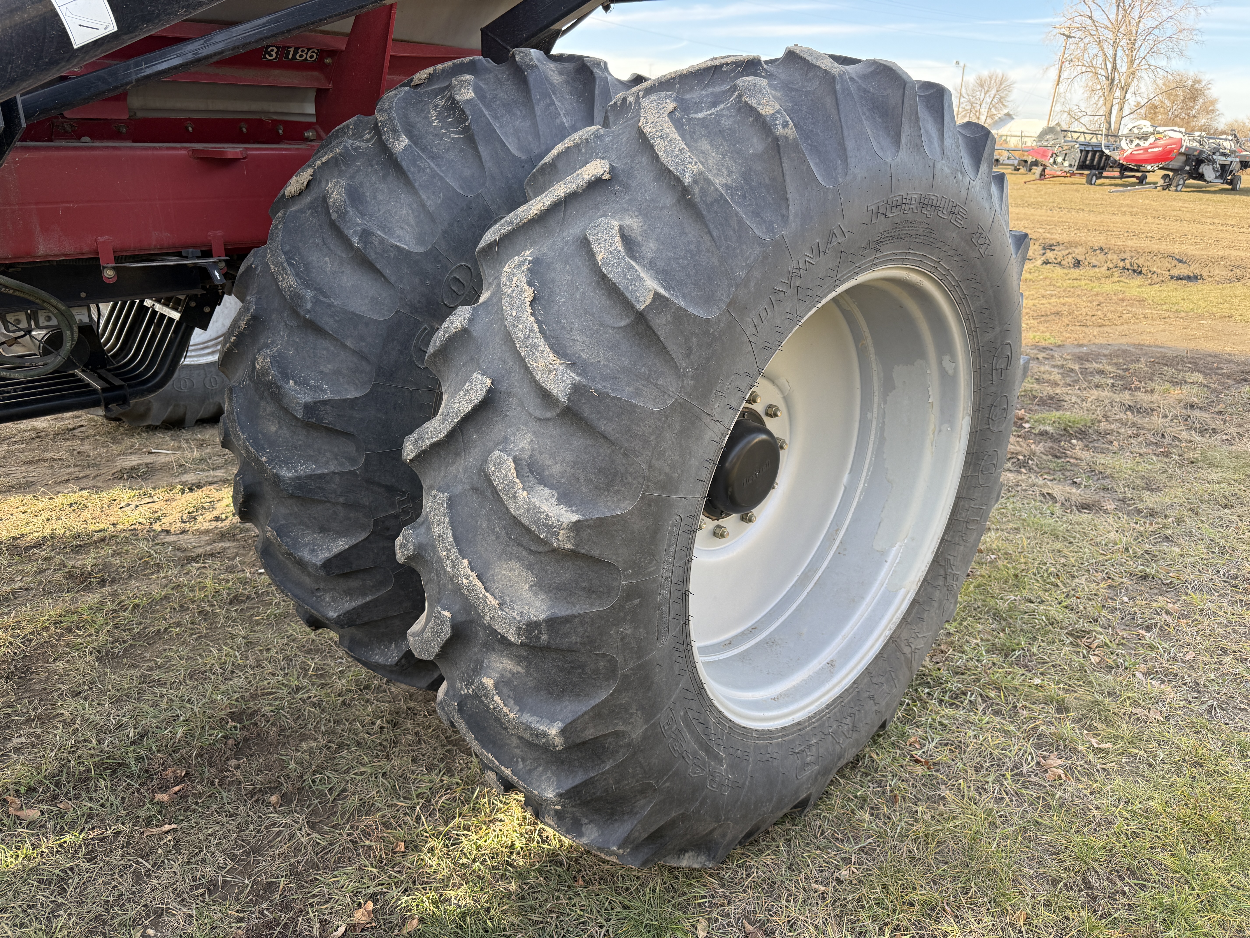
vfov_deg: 56.8
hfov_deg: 71.6
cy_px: 469
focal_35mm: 24
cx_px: 625
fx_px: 867
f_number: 1.78
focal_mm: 6.76
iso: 100
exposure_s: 1/298
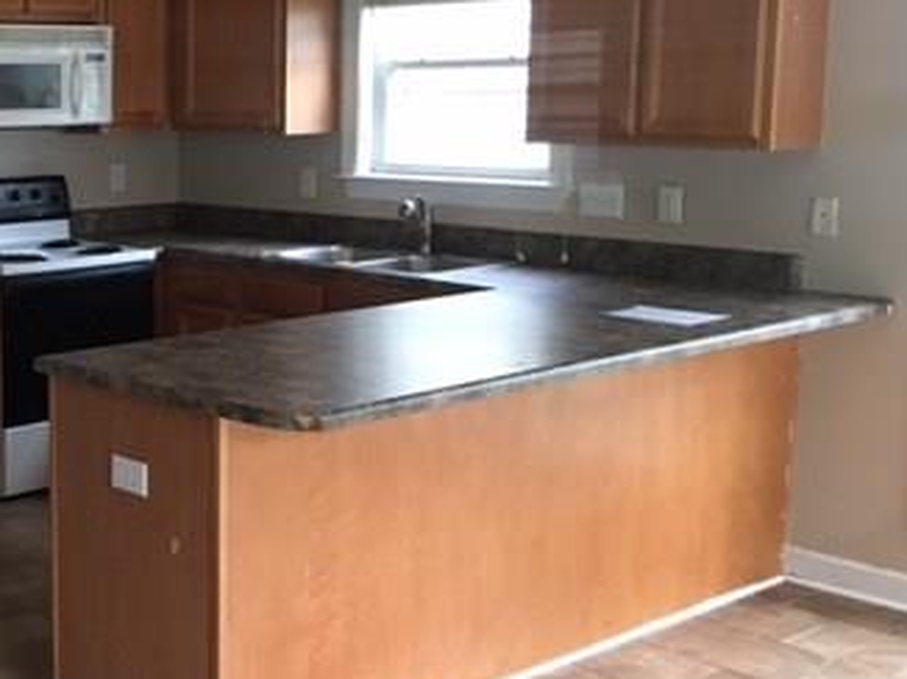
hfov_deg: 31.7
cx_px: 42
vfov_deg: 25.6
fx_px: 1492
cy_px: 309
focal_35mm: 57
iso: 100
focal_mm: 4.15
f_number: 2.2
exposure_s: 1/30
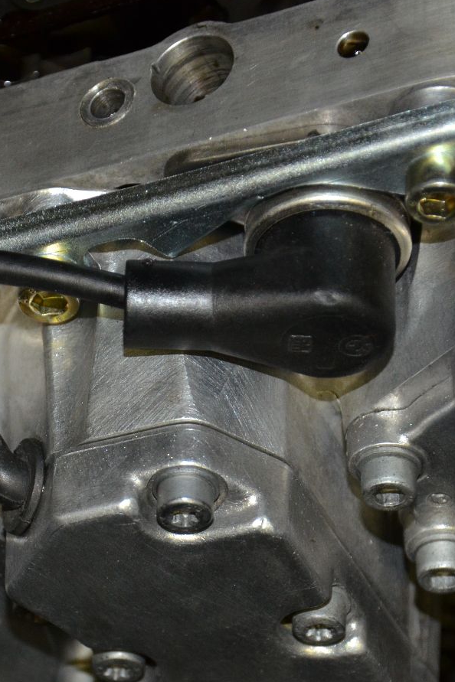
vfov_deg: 11.4
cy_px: 386
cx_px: 105
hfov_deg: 7.6
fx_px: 3412
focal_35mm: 180
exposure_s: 1/60
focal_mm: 58
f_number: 5
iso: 800
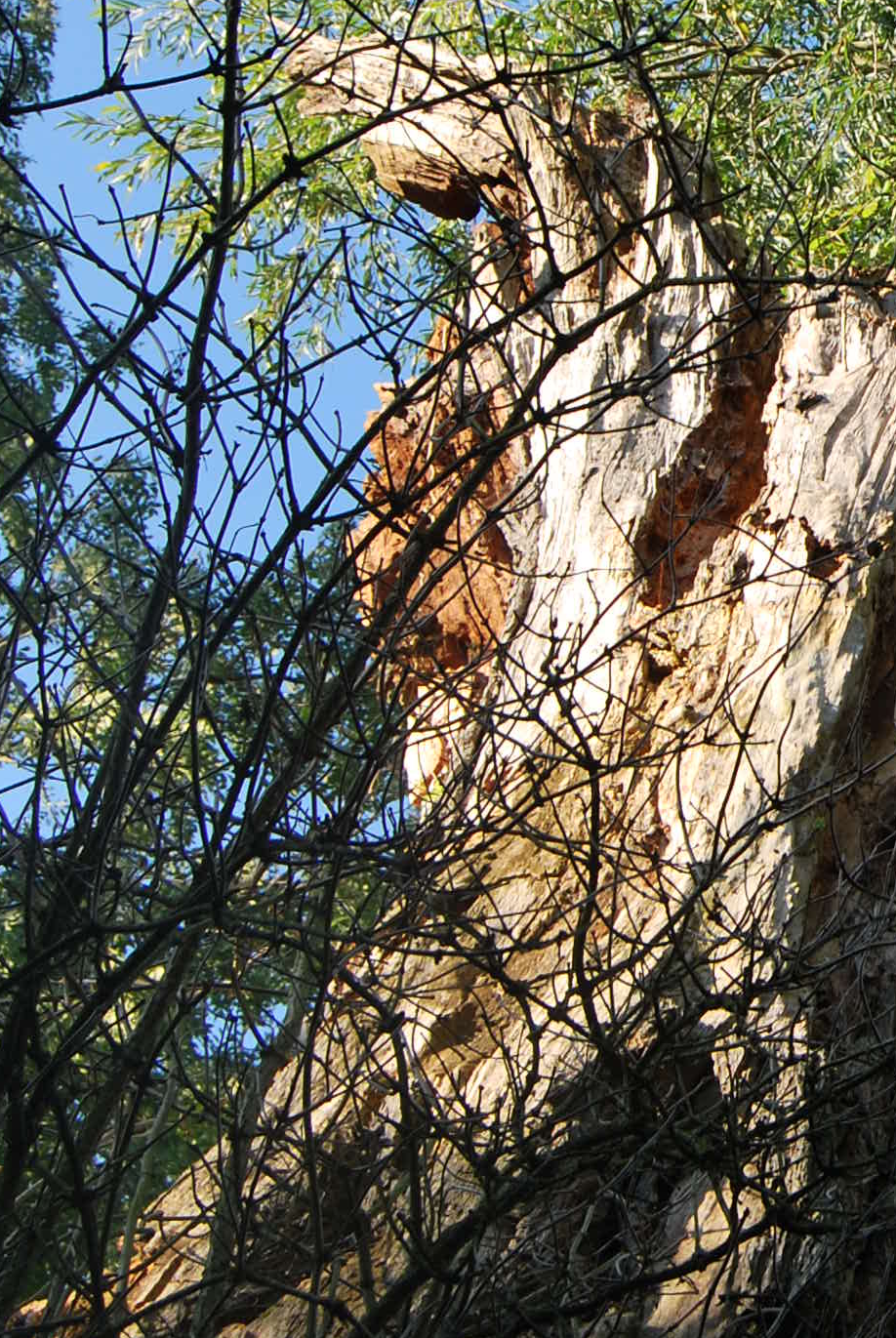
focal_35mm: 97
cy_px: 380
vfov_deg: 20.8
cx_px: 1183
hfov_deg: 13.5
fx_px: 3625
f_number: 6.3
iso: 100
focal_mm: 23
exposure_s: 1/160
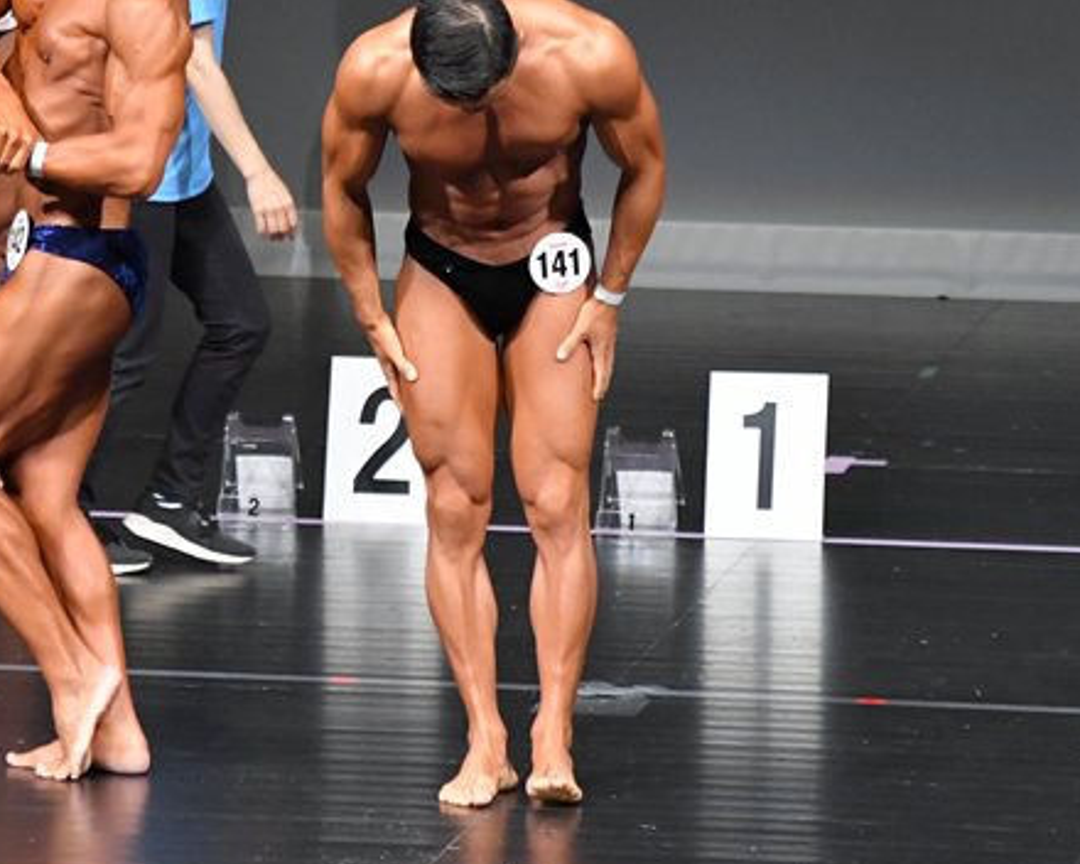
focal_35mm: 521
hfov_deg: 3.7
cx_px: 330
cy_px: 277
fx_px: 16653
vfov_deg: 3.0
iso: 5000
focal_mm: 210
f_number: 5.6
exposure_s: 1/400
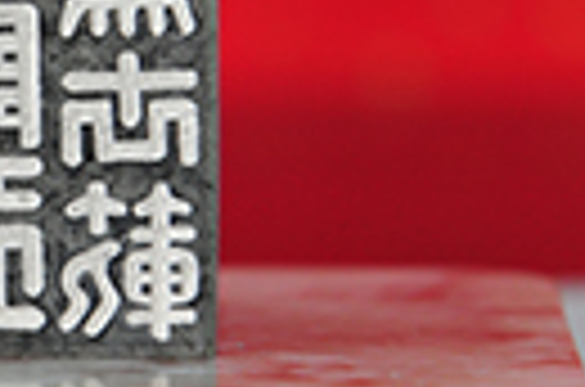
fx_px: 5252
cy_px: 36
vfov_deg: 4.2
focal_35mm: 324
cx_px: -4
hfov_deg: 6.4
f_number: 4.5
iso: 400
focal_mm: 70
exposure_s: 1/80
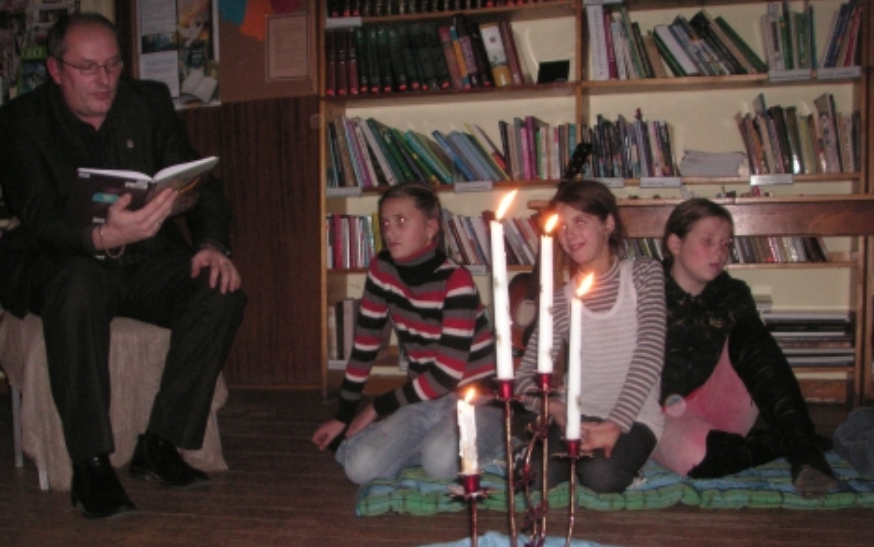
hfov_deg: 46.2
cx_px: 439
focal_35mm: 43
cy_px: 346
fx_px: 1025
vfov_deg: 29.8
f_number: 3.3
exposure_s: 1/45
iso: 160
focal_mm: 6.3
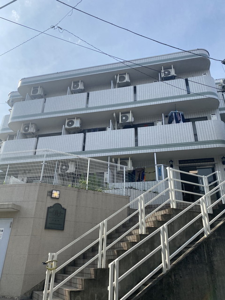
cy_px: 150
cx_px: 112
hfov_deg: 53.1
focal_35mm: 26
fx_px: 225
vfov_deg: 67.3
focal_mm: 4.25
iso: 32
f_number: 1.8
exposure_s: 1/2755
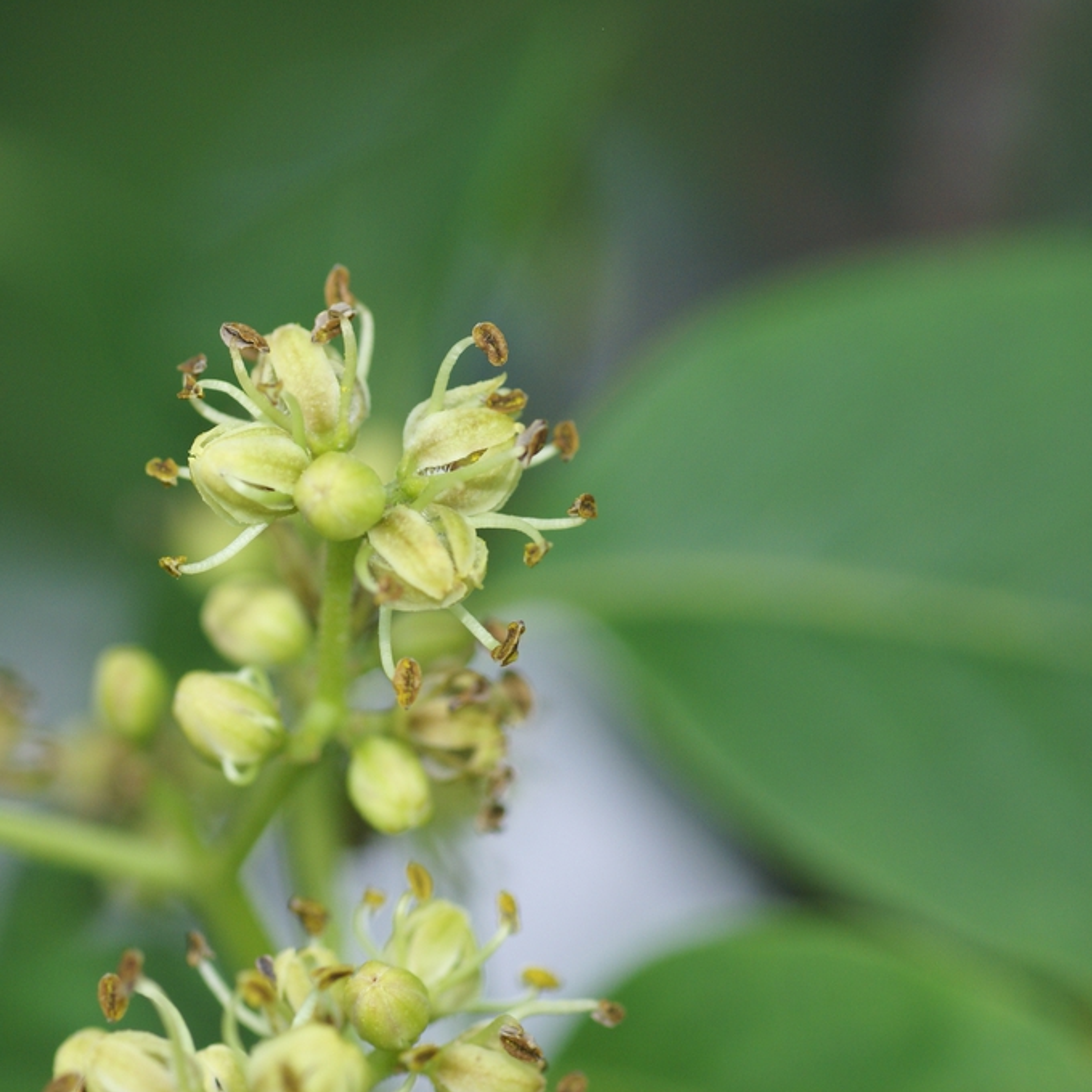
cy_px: 544
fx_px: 6174
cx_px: 472
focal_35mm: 173
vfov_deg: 10.1
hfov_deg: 10.1
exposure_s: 1/160
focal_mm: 90
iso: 400
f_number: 5.6
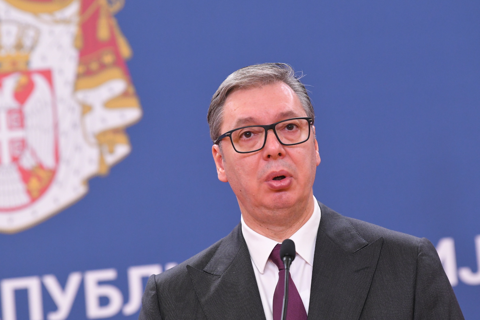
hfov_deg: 6.9
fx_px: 4000
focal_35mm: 300
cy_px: 160
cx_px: 240
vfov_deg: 4.6
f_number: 4
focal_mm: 200
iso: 2000
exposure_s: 1/200
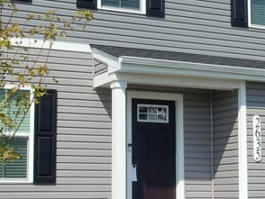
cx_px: 161
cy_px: 77
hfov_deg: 19.2
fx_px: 781
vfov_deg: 14.5
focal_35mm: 102
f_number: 4
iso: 125
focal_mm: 5.4
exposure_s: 1/1600
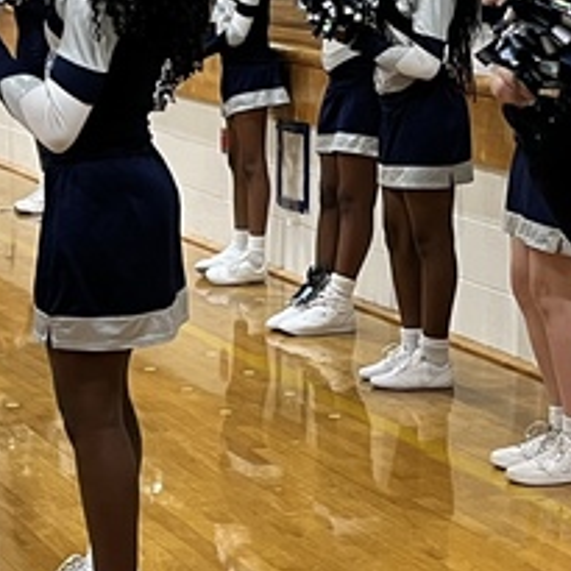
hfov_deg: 15.2
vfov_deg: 15.2
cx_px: 259
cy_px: 281
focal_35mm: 115
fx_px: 2146
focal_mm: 5.1
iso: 80
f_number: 1.6
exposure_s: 1/60
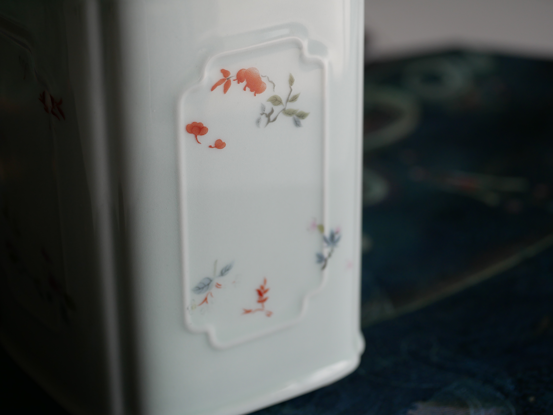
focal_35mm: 90
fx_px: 1438
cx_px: 276
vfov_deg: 16.4
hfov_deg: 21.8
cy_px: 208
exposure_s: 1/400
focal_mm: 45
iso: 200
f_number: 4
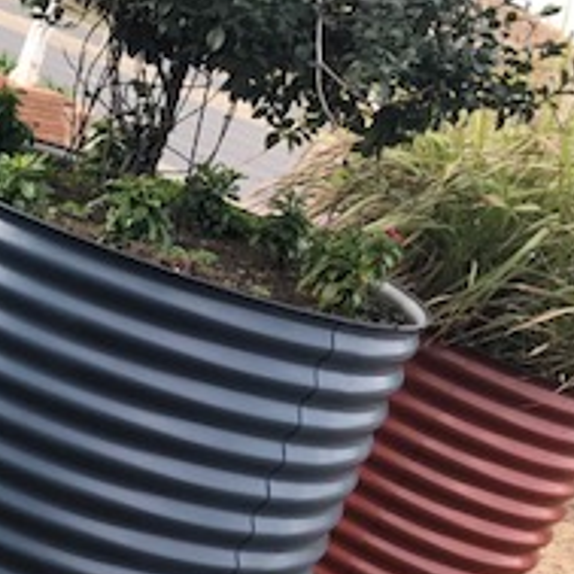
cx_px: -216
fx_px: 1576
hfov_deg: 18.8
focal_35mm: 84
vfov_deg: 20.6
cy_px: 371
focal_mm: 3.99
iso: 20
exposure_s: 1/368
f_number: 1.8
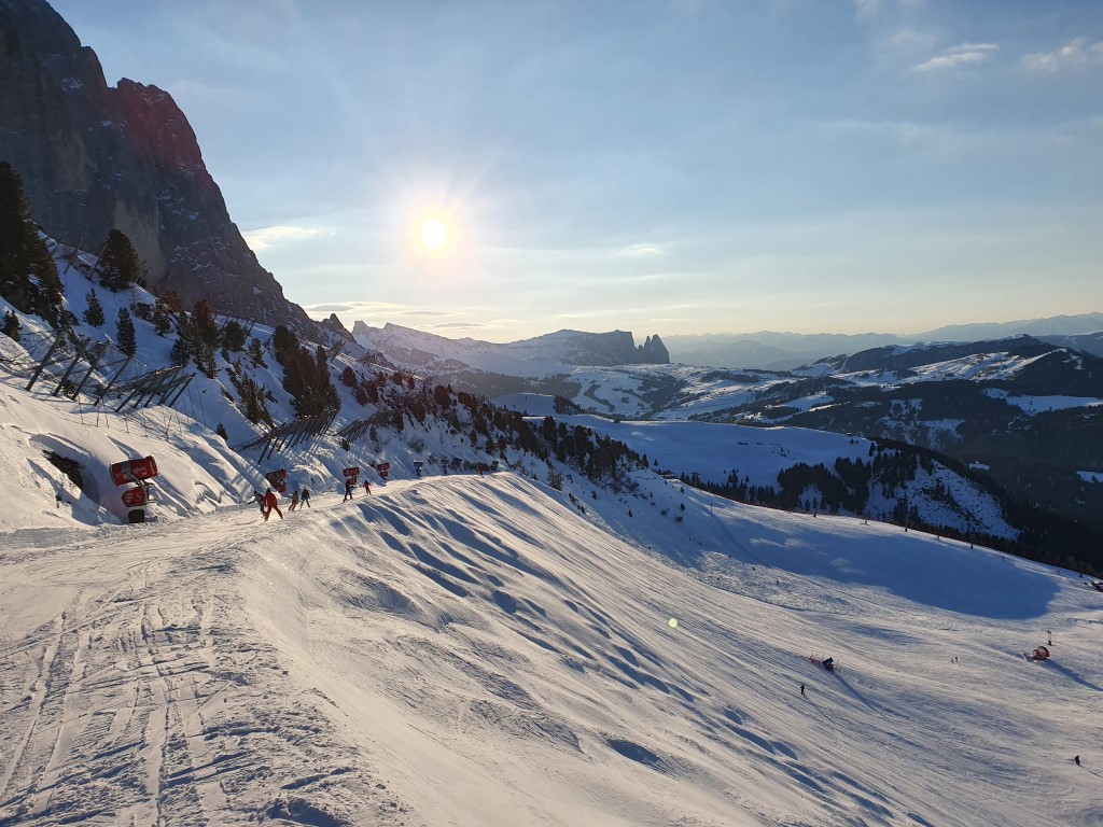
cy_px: 414
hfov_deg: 67.3
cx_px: 552
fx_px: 828
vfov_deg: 53.1
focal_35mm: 26
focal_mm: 4.32
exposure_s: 1/3136
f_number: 2.4
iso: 50
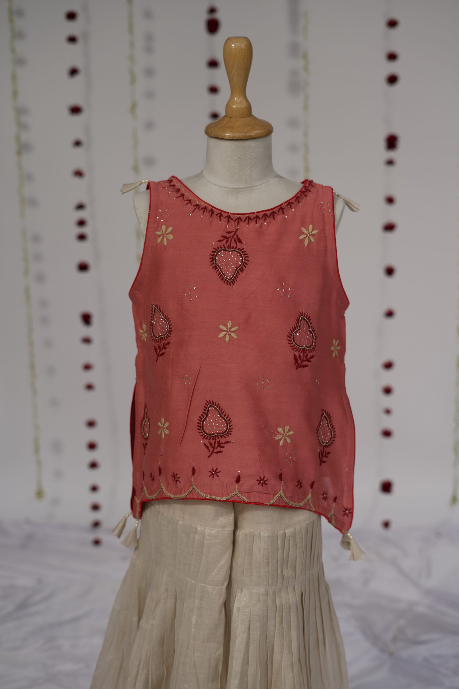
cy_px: 344
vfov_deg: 39.6
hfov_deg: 27.0
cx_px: 230
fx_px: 956
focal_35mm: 50
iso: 160
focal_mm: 50
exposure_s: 1/250
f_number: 2.8
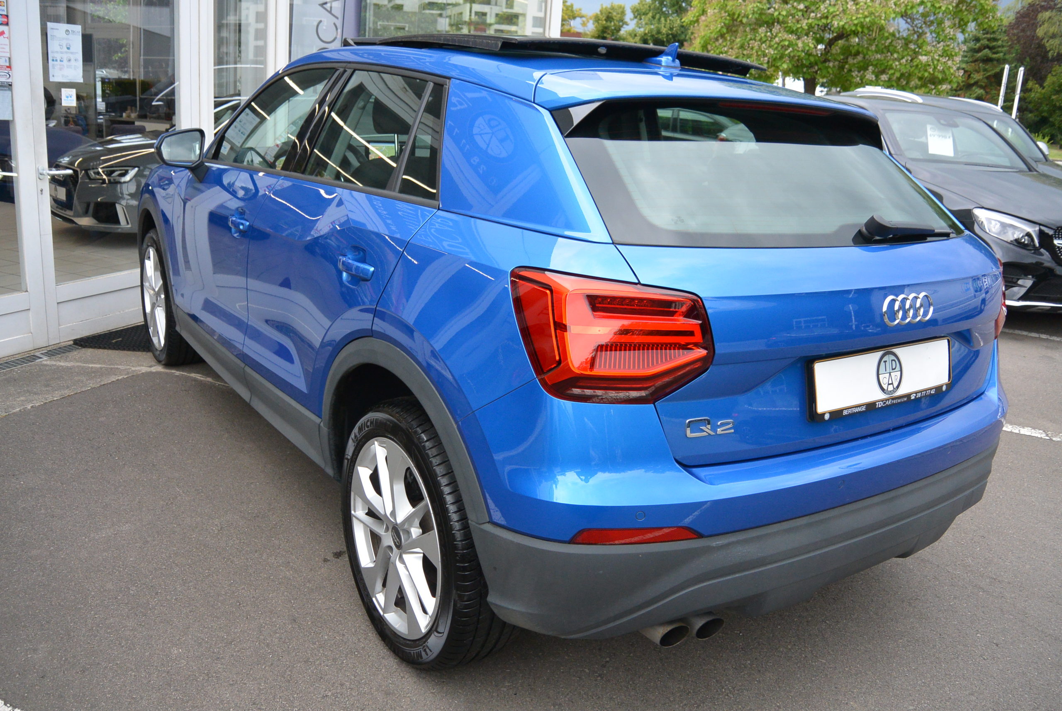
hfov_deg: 63.6
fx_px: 857
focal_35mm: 29
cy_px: 356
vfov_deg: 45.1
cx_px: 531
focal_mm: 11
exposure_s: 1/200
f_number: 3.5
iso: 400
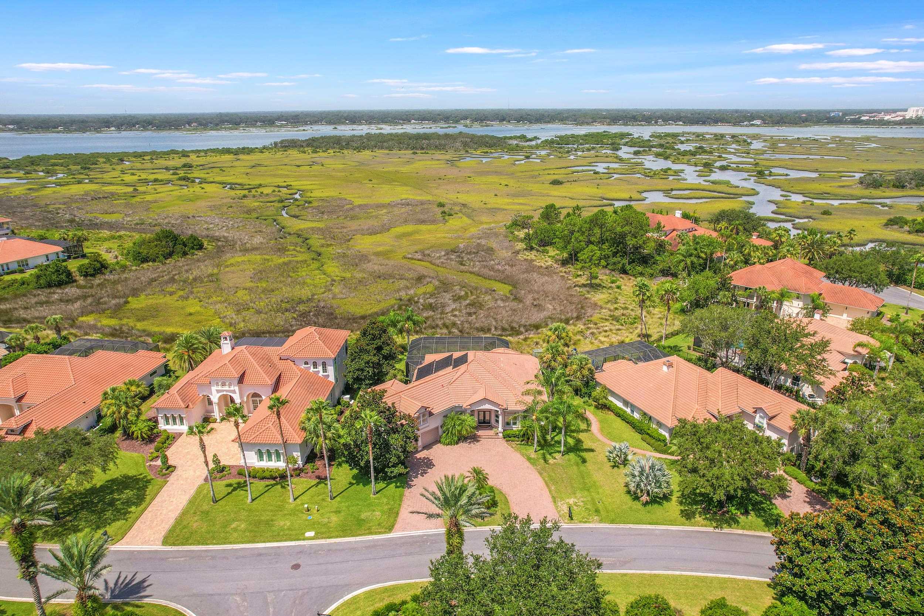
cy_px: 308
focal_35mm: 22
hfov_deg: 78.6
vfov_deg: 57.2
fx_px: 565
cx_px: 462
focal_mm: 8.38
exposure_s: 1/240
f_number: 2.8
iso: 110
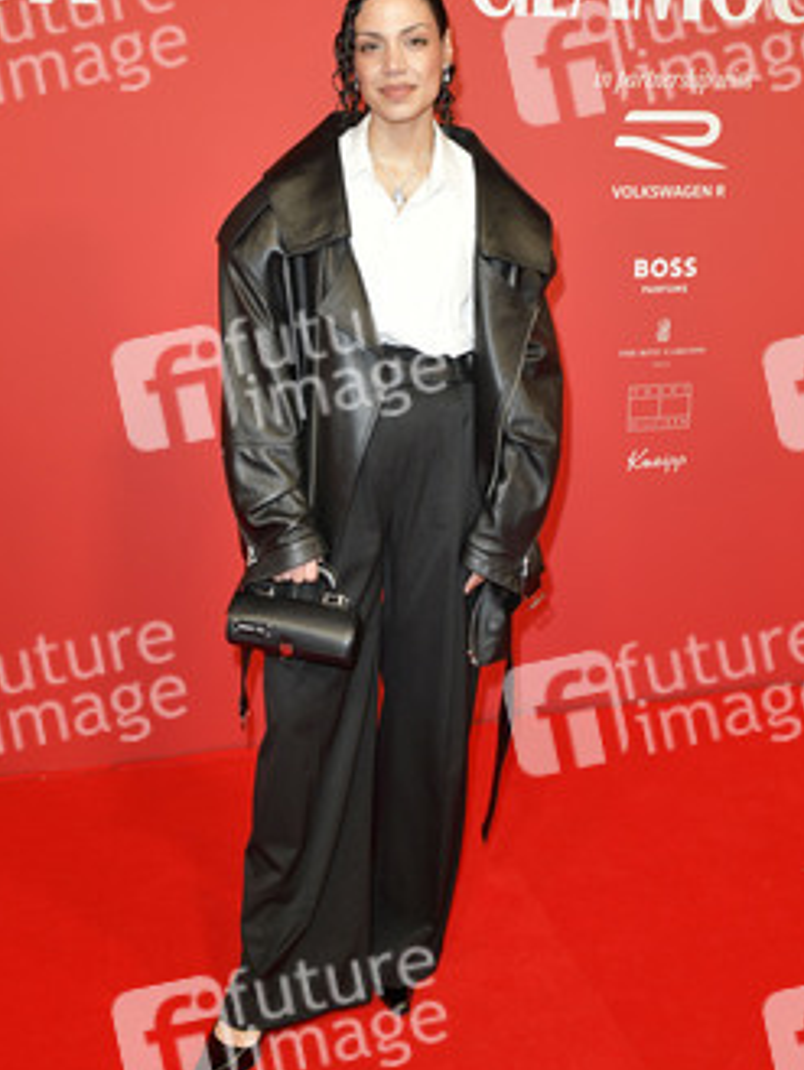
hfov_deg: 49.7
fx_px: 867
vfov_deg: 63.4
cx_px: 374
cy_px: 537
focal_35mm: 28
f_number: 6.3
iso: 1600
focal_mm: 24
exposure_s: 1/250
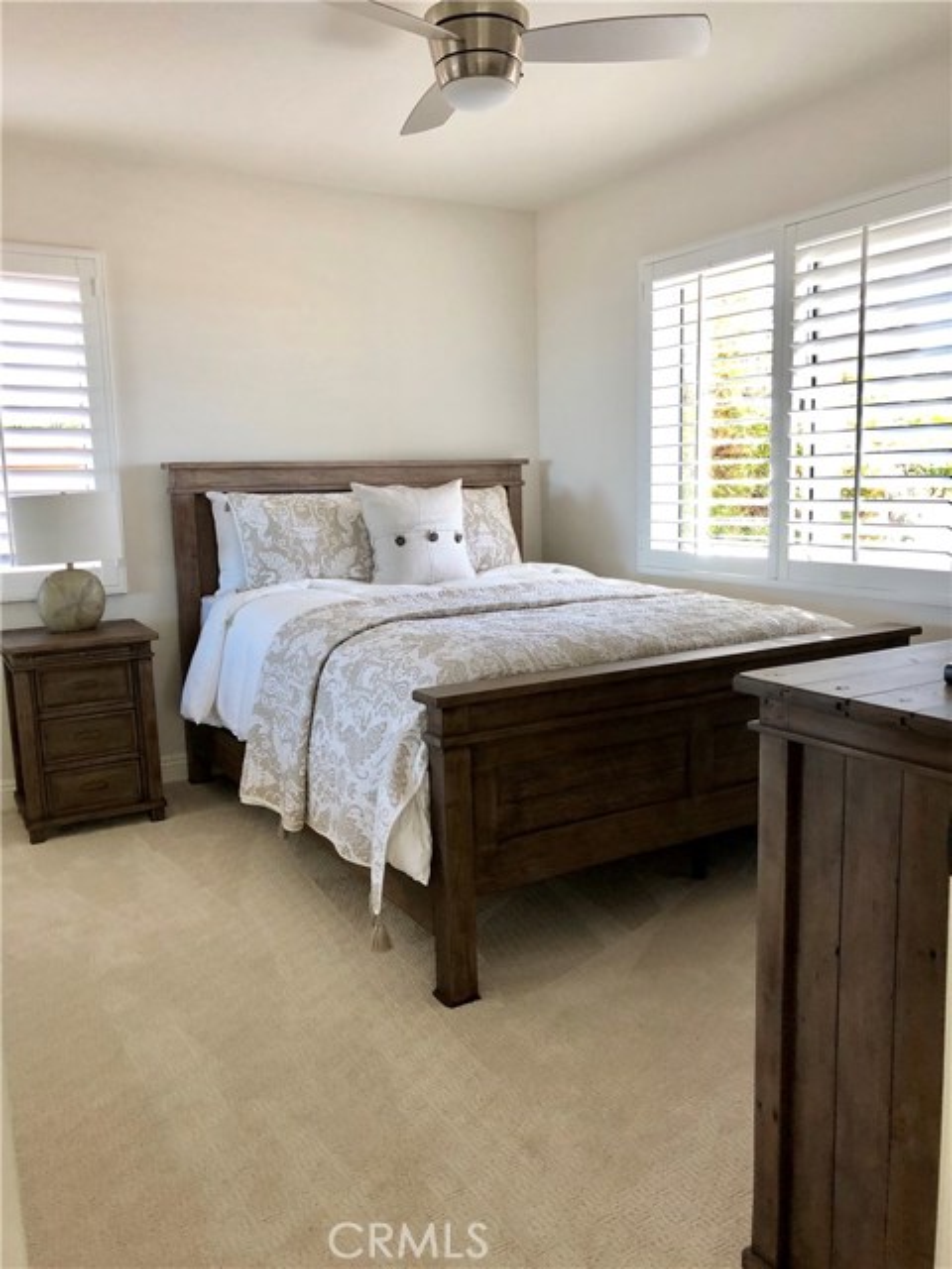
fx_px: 1027
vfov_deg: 63.4
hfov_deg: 49.7
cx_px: 476
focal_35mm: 28
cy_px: 634
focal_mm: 3.99
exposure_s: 1/30
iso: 32
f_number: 1.8
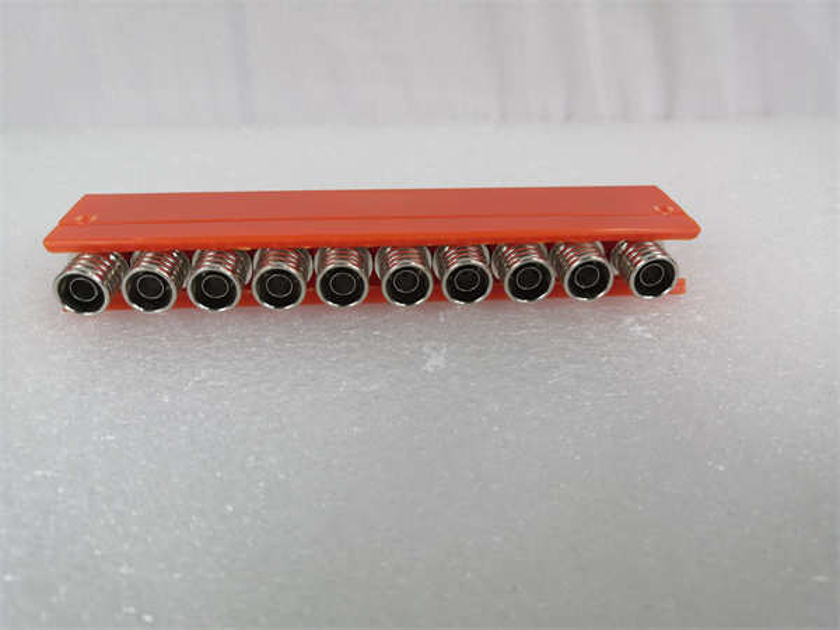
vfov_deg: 51.4
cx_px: 420
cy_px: 315
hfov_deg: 65.3
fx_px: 655
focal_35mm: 27
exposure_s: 1/100
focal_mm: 3.95
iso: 50
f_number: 1.8
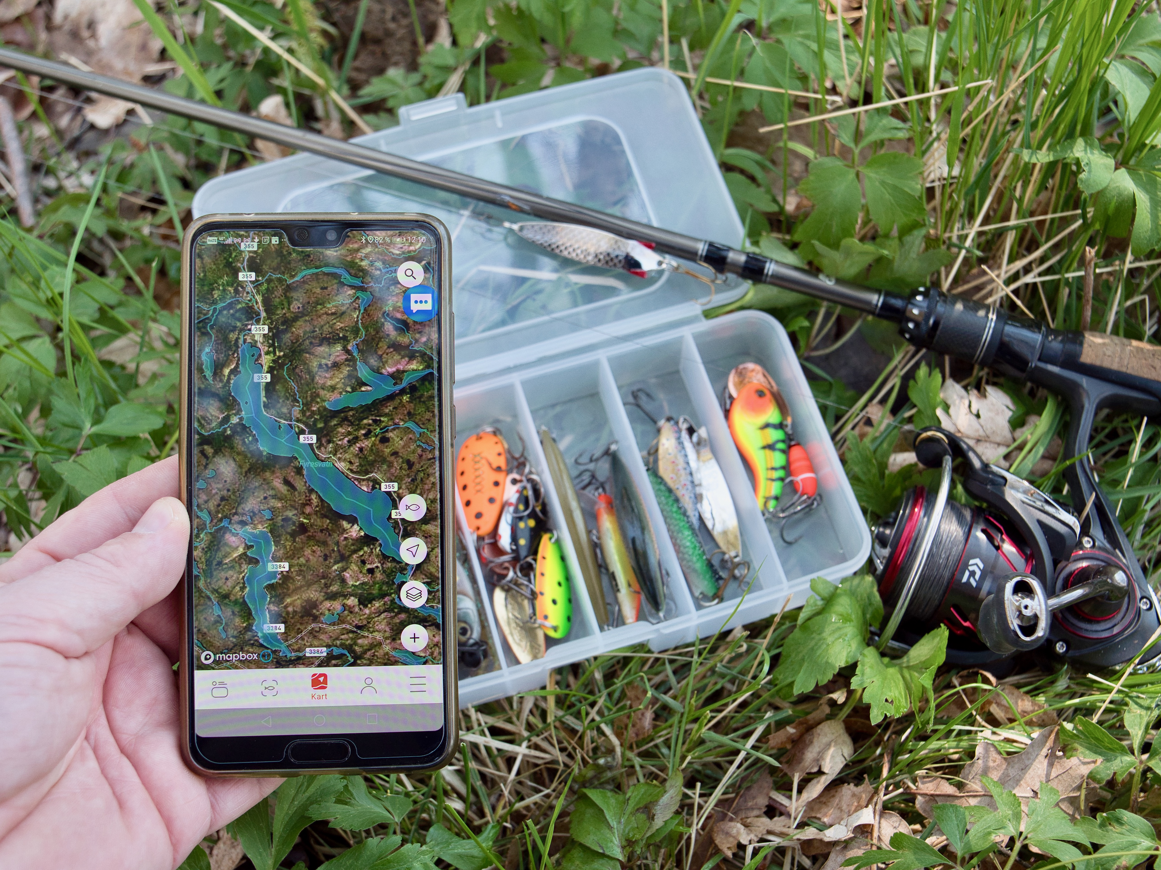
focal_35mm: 40
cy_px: 435
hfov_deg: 46.8
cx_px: 580
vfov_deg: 36.0
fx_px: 1342
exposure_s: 1/400
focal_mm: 20
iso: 400
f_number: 4
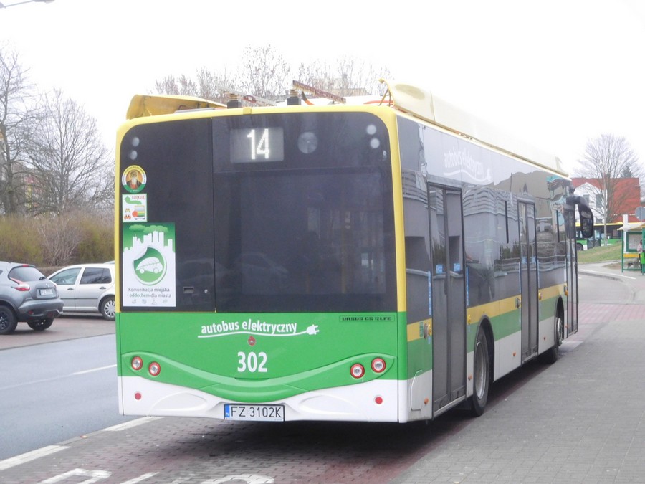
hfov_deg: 31.2
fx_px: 1155
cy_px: 242
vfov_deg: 23.7
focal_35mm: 62
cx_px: 322
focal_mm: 11.1
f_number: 4.4
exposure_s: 1/160
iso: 400
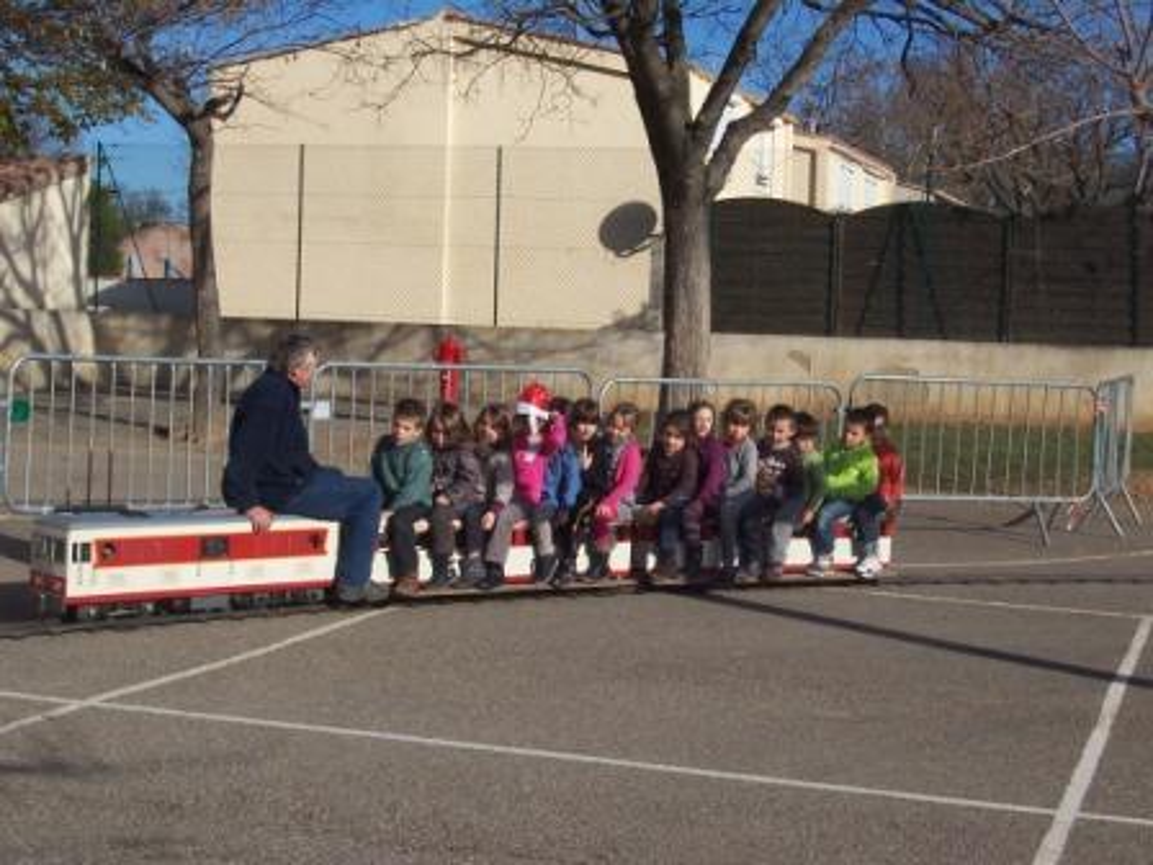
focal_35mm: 66
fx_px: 2198
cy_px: 432
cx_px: 576
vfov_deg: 22.3
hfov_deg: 29.4
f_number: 6.7
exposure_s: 1/500
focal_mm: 10.8
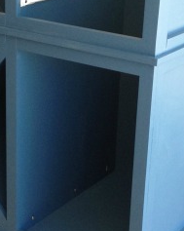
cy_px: 117
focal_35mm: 101
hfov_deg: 15.2
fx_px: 689
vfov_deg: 19.0
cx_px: 88
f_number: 2.4
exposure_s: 1/120
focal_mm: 4.28
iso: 100
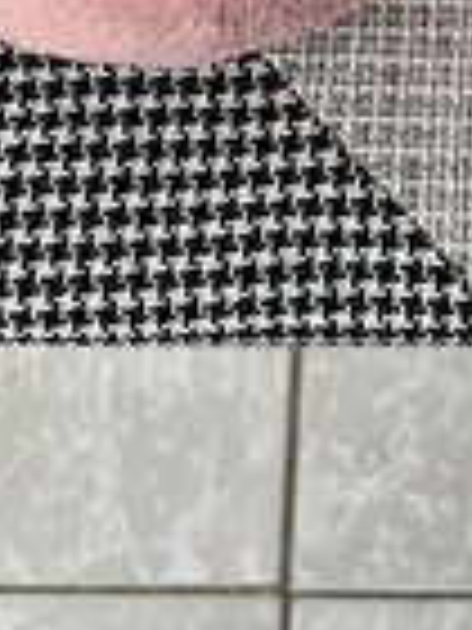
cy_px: -430
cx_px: 517
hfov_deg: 14.6
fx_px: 1800
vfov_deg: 17.0
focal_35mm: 99
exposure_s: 1/121
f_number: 1.6
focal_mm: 5.1
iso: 64
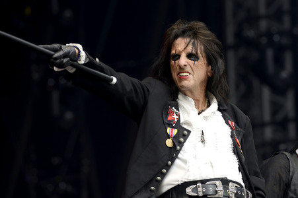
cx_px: 149
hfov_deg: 11.4
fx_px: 1489
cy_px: 99
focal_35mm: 180
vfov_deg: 7.6
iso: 320
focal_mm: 180
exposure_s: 1/800
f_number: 5
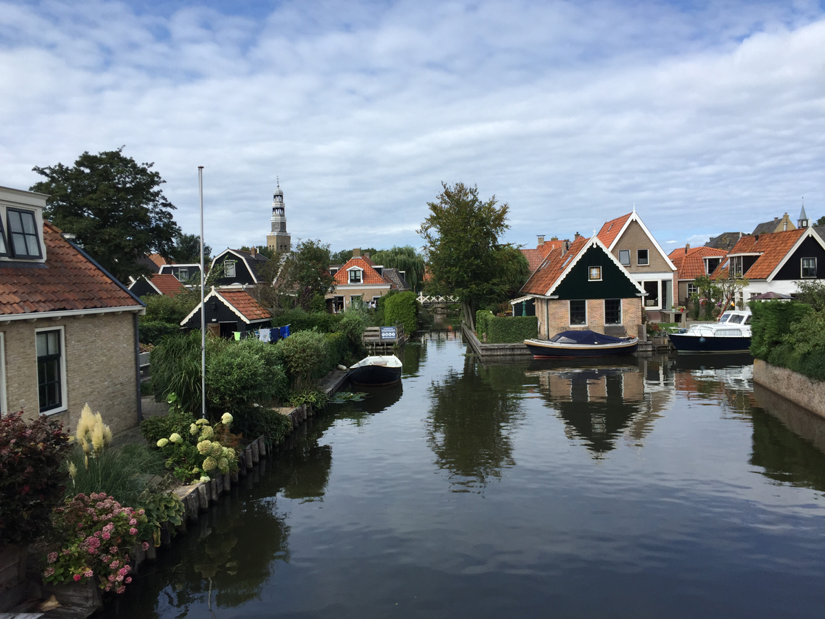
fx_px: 691
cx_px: 412
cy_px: 310
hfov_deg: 61.7
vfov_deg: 48.2
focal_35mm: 29
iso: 32
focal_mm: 4.15
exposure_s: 1/1721
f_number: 2.2
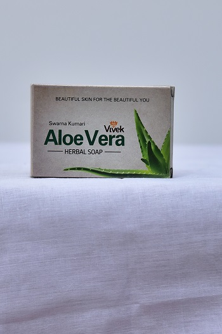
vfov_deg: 27.0
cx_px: 111
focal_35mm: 75
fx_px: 695
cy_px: 167
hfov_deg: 18.2
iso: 1250
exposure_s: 1/160
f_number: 4.5
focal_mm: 75
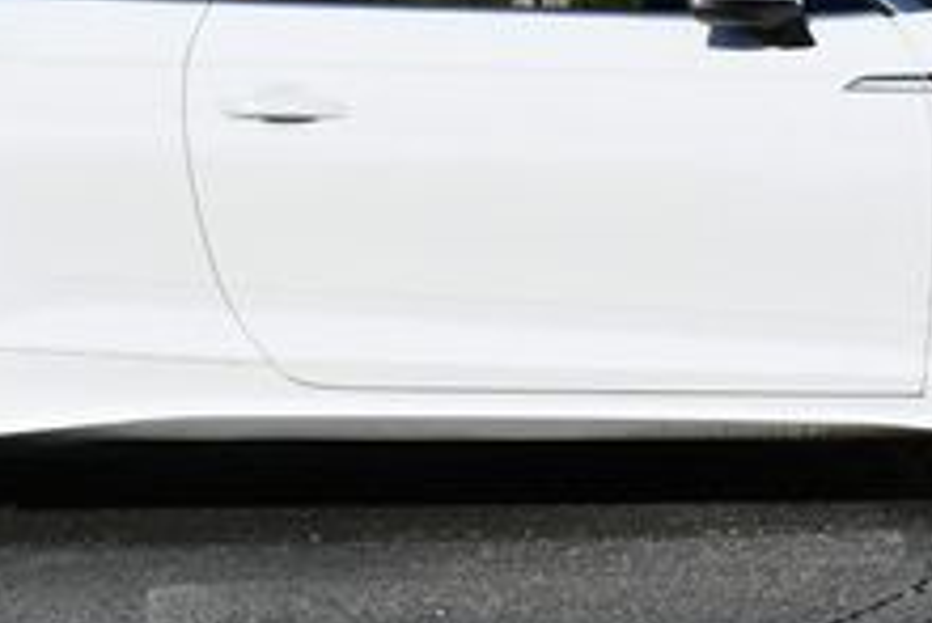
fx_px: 4223
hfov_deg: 12.6
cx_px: 491
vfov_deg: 8.3
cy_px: -178
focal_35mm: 163
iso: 100
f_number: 9
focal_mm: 28
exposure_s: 1/320
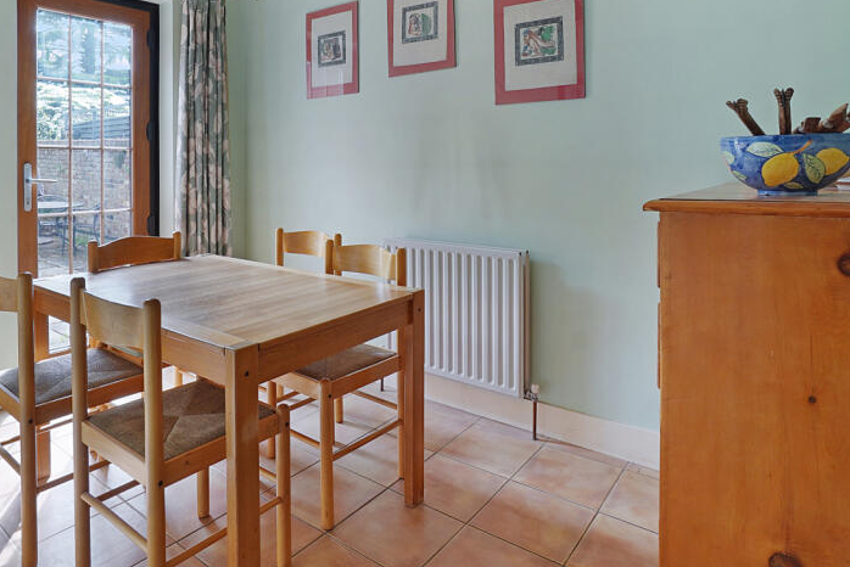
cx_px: 395
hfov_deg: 78.4
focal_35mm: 22
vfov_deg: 55.1
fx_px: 520
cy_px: 156
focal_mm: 10
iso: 200
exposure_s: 1/20
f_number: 9
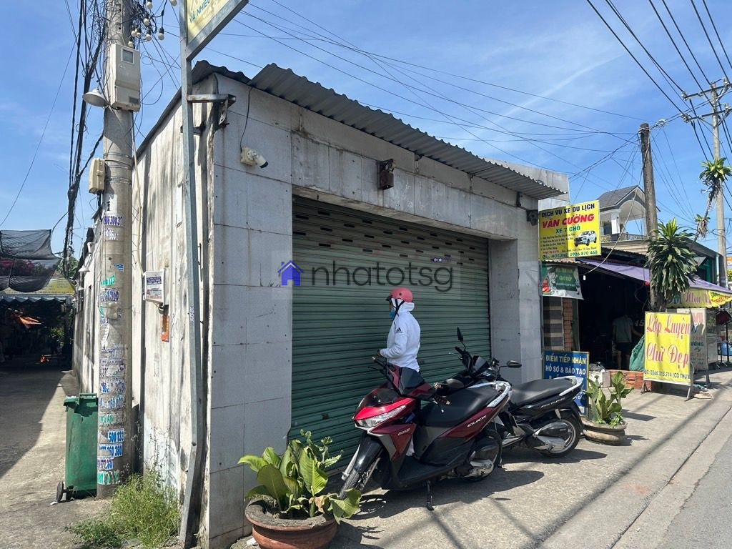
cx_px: 366
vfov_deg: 56.8
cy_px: 274
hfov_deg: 71.6
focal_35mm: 24
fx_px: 508
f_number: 1.78
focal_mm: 6.86
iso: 80
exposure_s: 1/2967
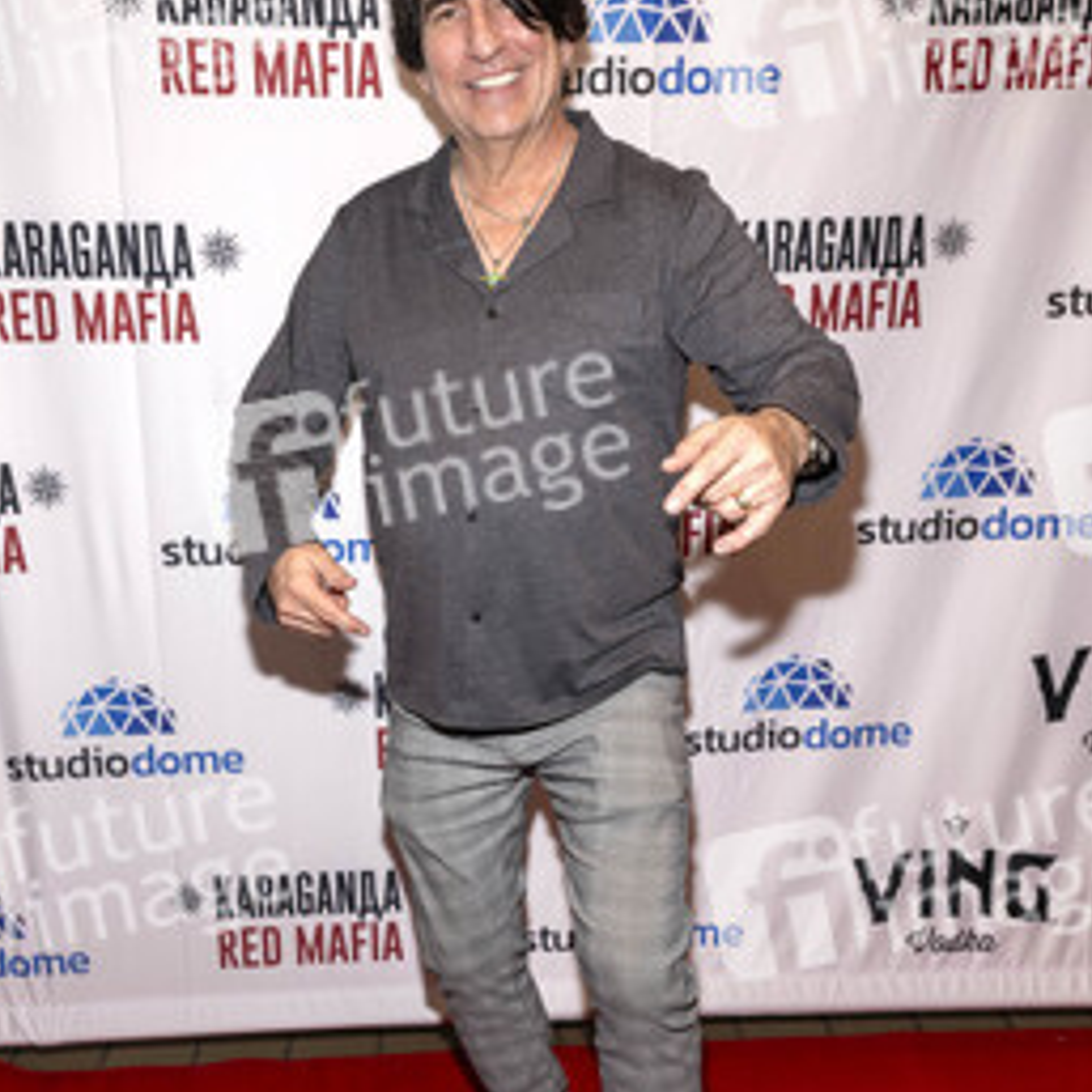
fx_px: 1321
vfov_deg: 44.6
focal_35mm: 37
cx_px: 535
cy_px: 667
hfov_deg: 44.9
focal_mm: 28
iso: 800
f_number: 5.6
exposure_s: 1/200
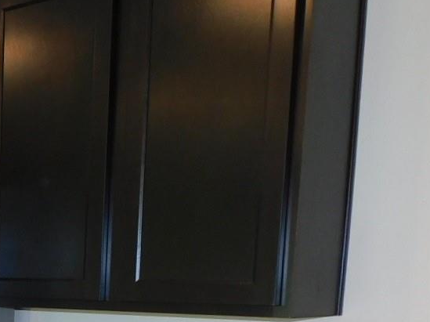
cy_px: 398
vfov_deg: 19.6
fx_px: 869
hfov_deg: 23.7
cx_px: -162
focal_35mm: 70
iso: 200
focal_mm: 4.3
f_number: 3.3
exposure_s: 1/30
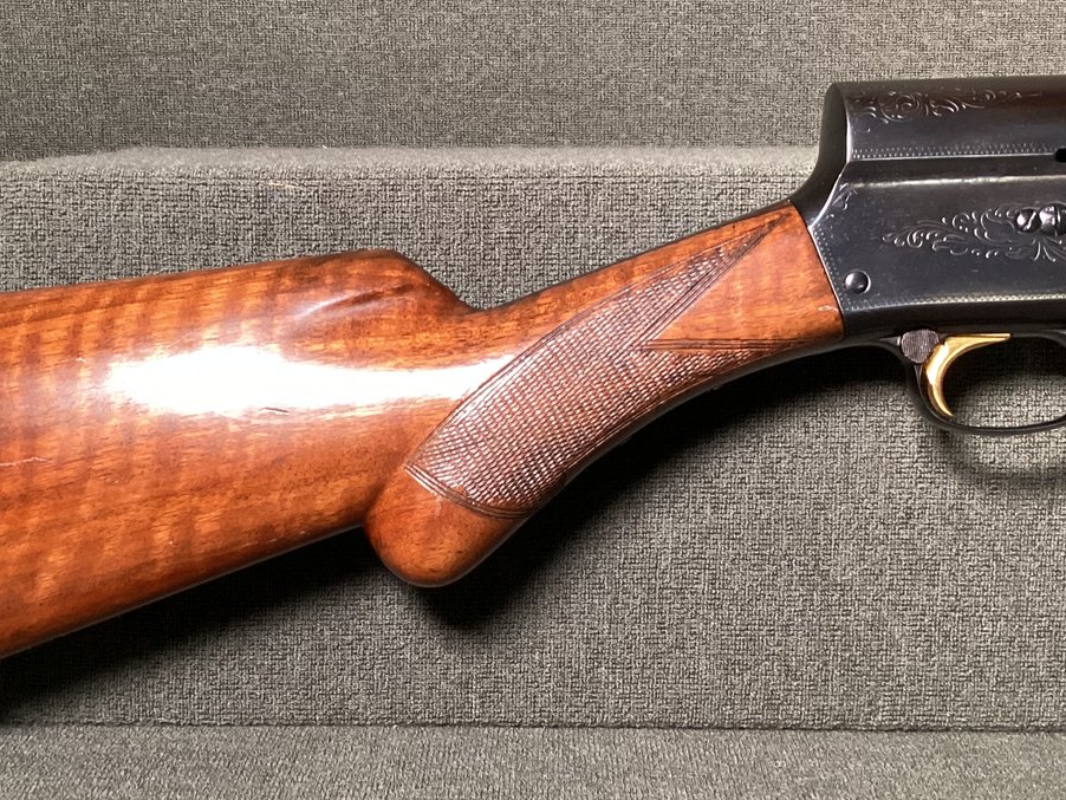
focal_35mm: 52
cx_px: 432
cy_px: 329
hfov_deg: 36.7
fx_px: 1602
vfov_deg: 28.0
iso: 320
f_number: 2.4
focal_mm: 3.3
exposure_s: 1/40
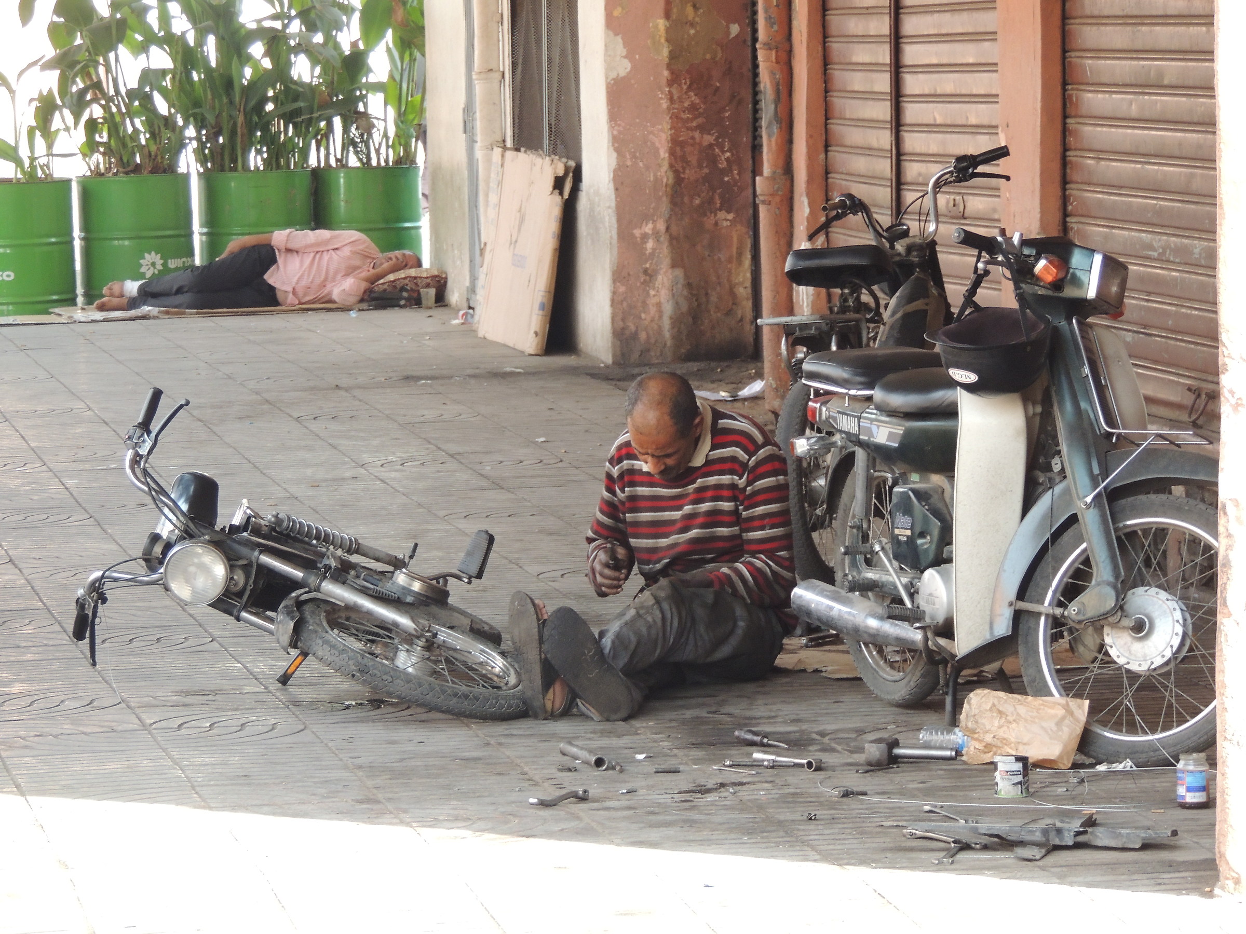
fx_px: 6119
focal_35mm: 170
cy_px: 467
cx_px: 623
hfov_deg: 11.6
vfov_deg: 8.7
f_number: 4.5
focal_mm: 30.3
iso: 400
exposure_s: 1/100
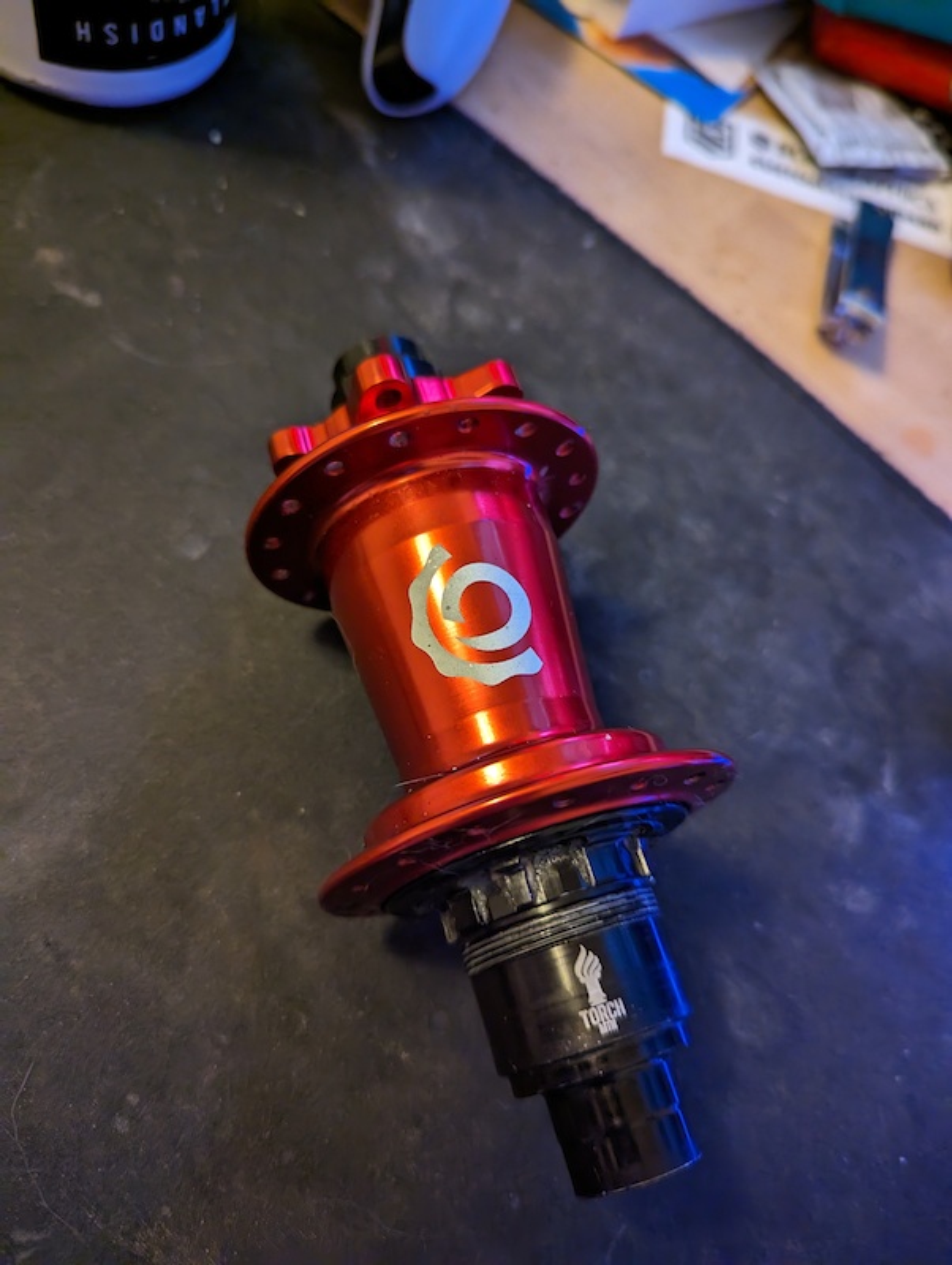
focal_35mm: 24
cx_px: 476
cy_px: 632
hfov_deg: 56.9
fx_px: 878
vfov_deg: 71.5
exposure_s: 1/31.7
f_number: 1.85
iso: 1634
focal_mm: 6.81
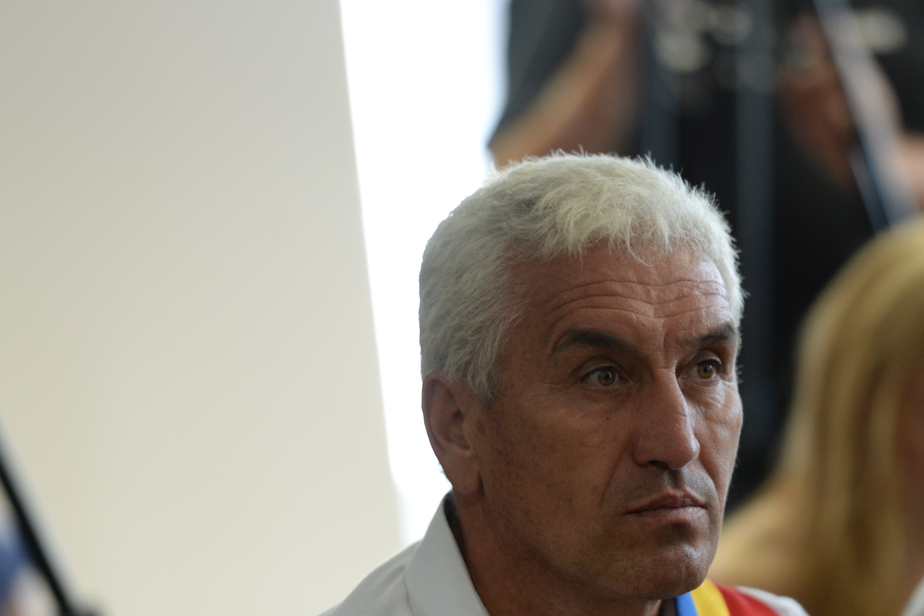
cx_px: 604
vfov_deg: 4.3
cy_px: 451
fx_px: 8238
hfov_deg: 6.4
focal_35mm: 321
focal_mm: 200
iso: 1250
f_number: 2.8
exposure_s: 1/160
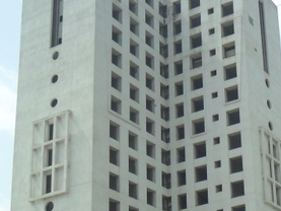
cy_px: 217
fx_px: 617
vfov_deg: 18.8
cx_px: 272
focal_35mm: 76
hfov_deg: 24.6
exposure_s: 1/180
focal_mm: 4.9
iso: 100
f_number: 8.9
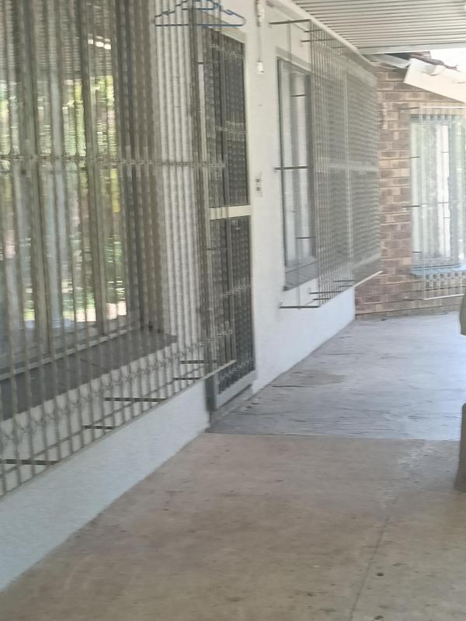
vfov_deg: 31.7
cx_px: 233
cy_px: 310
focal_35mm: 61
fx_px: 1095
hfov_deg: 24.0
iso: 250
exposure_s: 1/50
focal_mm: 4.7
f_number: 1.7
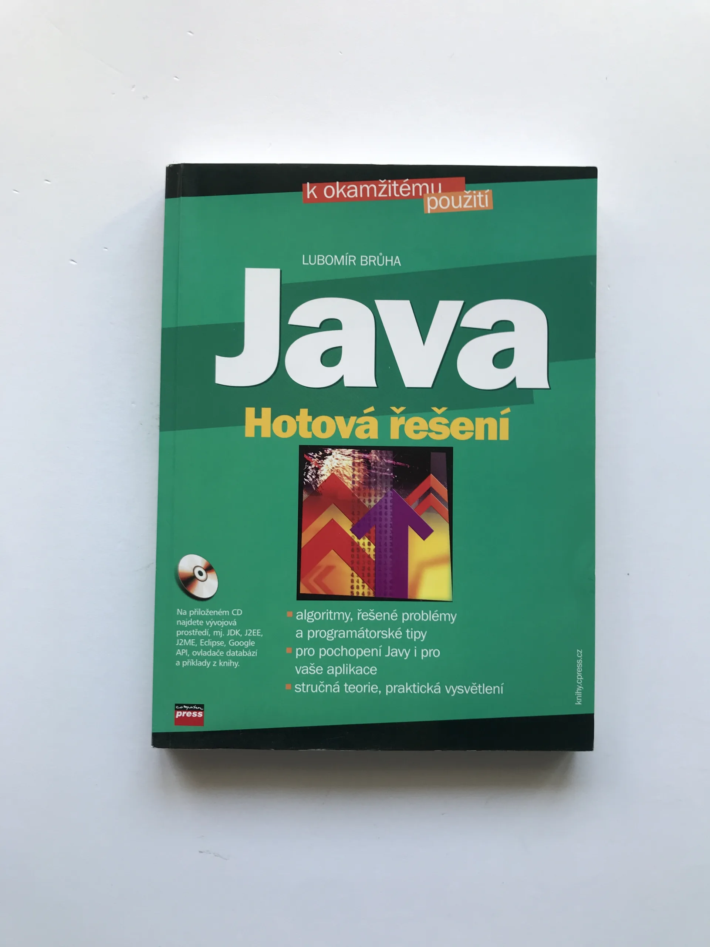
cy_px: 474
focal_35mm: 28
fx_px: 766
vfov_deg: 63.4
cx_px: 355
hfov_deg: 49.7
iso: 25
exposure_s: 1/50
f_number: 1.8
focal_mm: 3.99
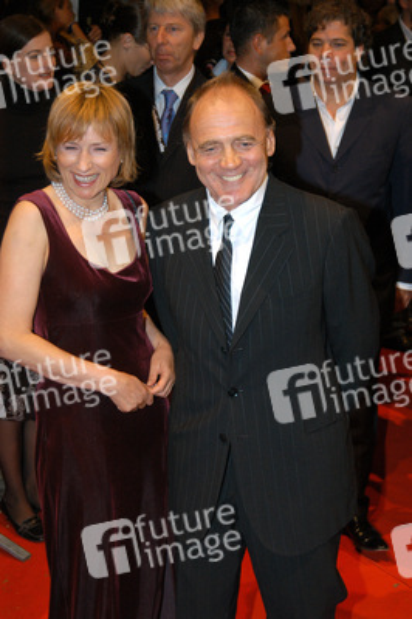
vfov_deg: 28.1
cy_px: 310
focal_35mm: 72
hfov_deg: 18.9
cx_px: 206
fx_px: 1238
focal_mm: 48
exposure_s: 1/125
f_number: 5
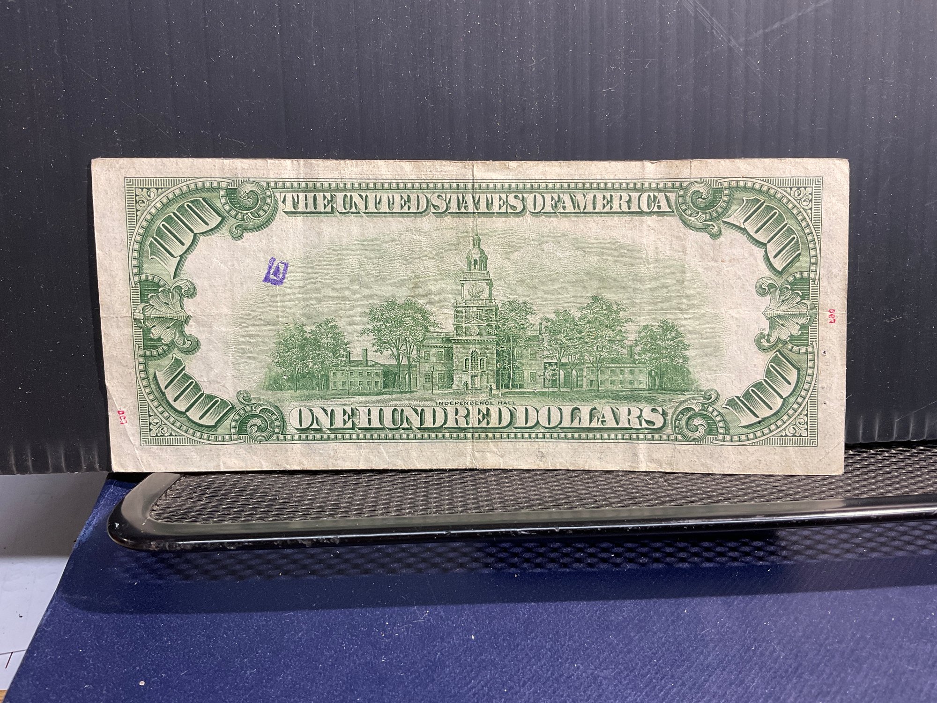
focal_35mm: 29
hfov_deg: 61.7
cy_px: 352
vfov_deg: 48.2
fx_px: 785
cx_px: 468
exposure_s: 1/60
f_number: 1.8
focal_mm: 3
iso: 50
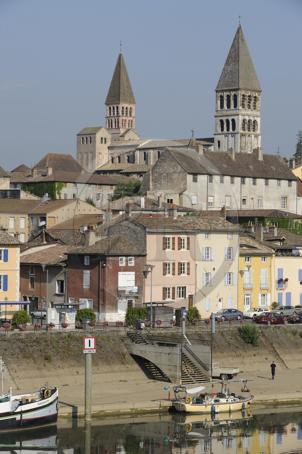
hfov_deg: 12.4
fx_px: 1386
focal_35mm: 110
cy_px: 227
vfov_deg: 18.6
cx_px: 151
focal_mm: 110
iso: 200
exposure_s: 1/320
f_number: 10
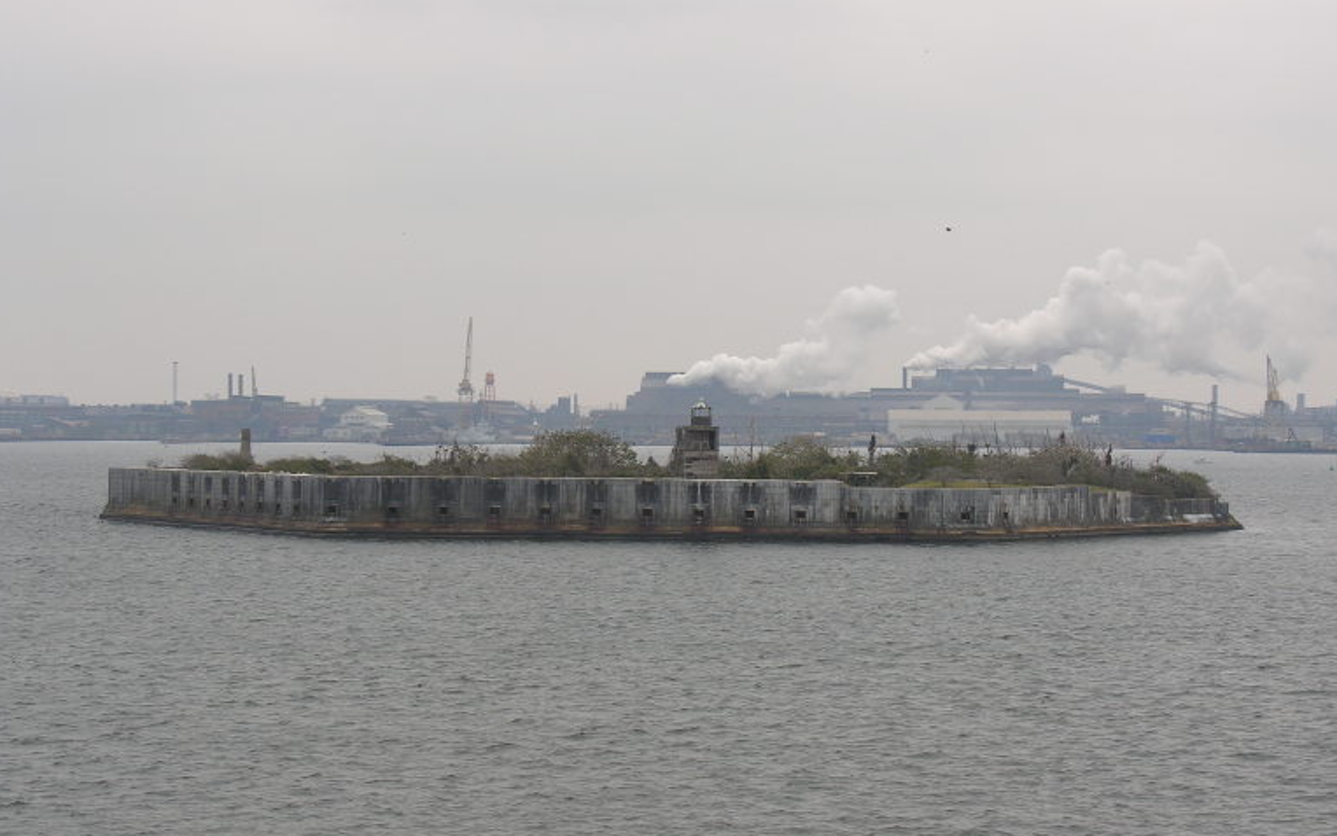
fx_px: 3827
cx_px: 724
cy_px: 544
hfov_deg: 19.8
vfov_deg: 12.5
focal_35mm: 105
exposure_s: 1/147
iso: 50
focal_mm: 21.8
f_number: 4.9
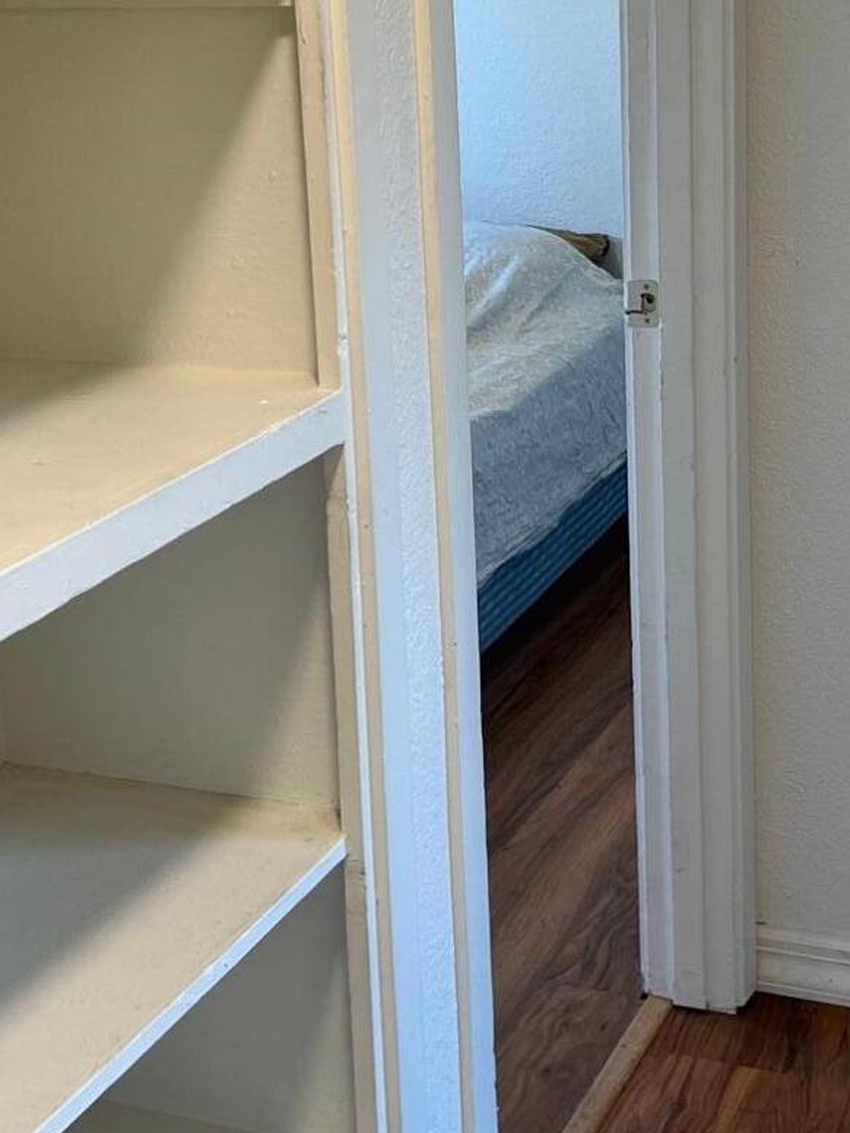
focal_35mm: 67
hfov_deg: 21.9
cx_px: 453
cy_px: 418
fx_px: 2194
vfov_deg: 28.8
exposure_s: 1/120
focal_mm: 5.7
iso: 100
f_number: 1.5
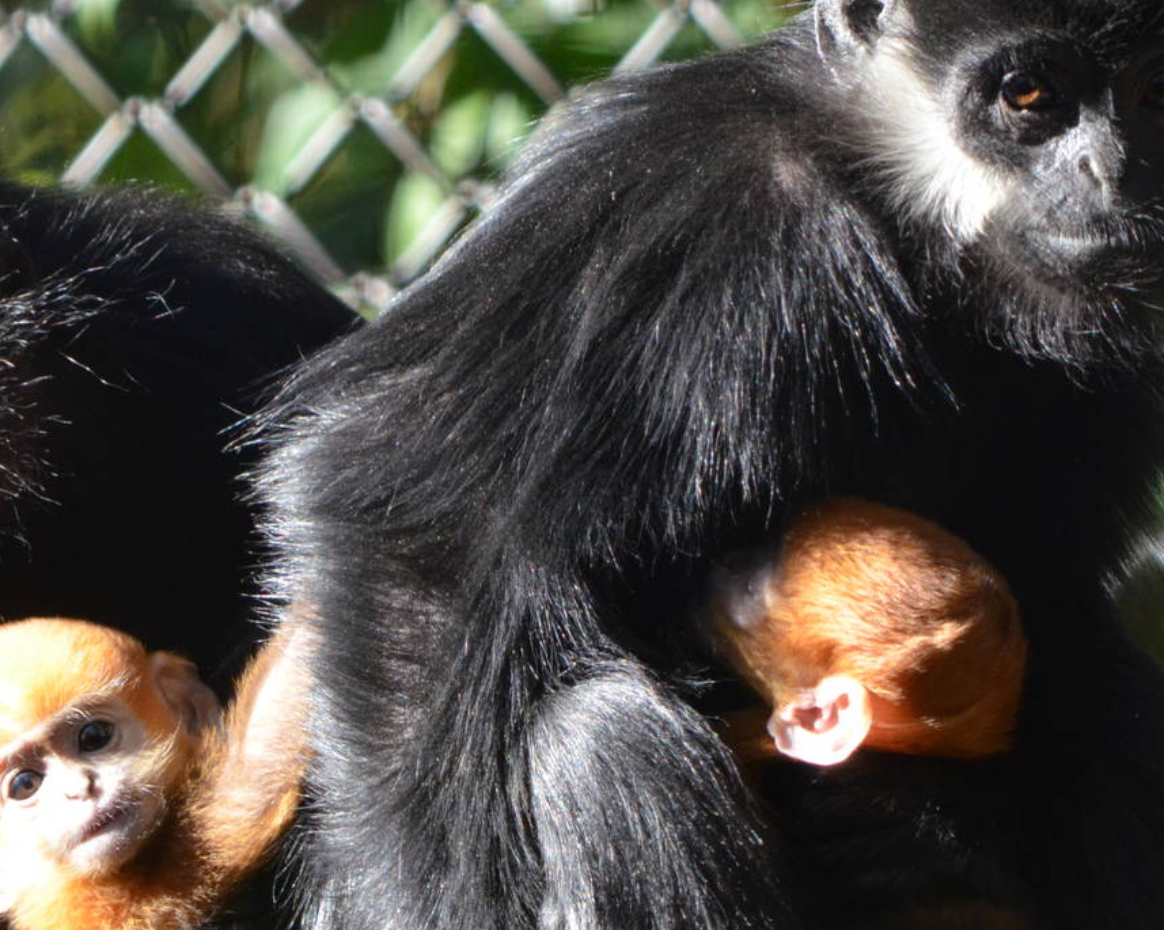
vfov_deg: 1.8
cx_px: 466
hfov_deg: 2.2
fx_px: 29823
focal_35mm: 866
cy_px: 420
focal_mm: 330
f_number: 6
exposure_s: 1/400
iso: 1600
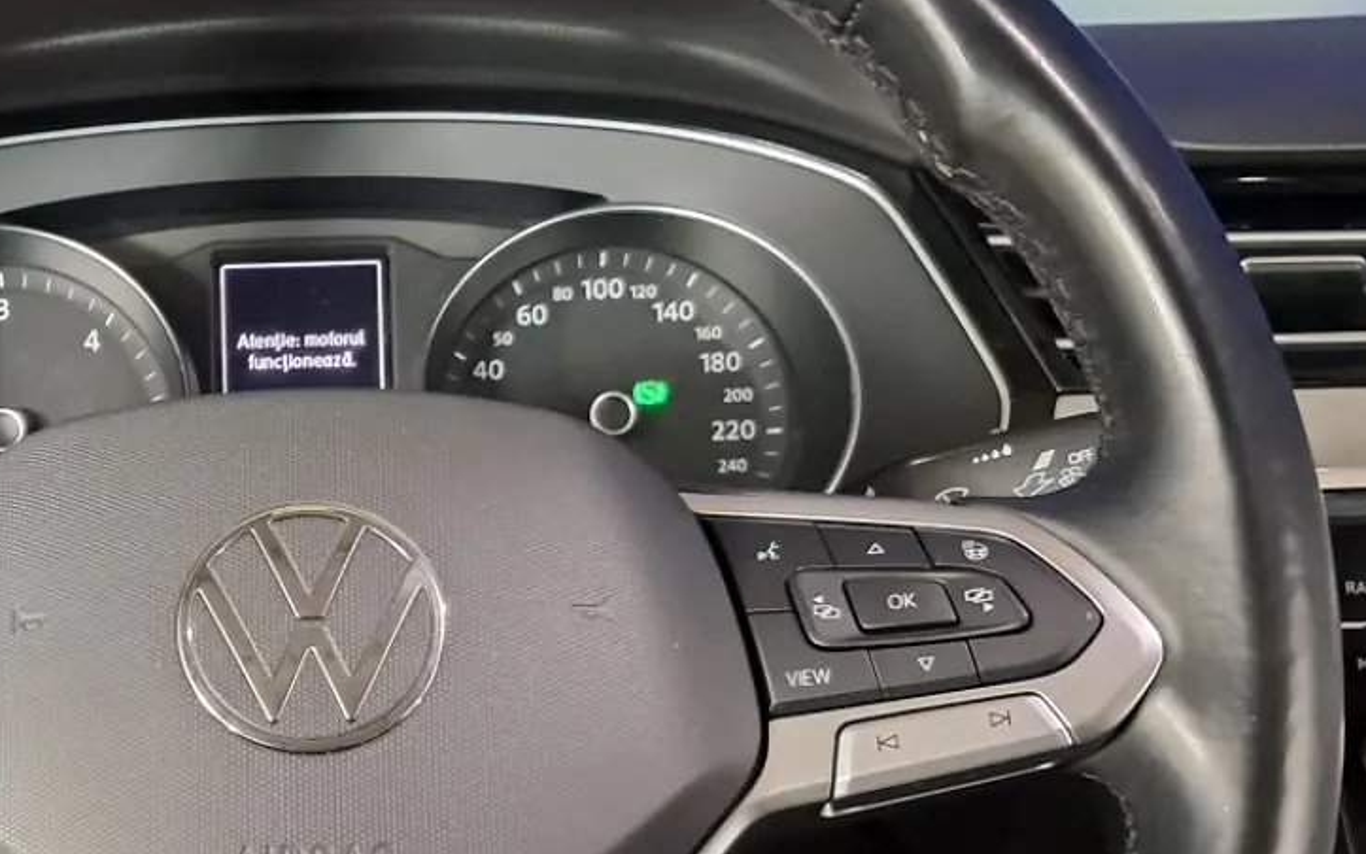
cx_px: 270
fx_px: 2122
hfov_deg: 34.6
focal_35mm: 57
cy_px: 669
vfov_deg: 22.5
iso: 1000
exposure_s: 1/25
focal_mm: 4
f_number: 1.8
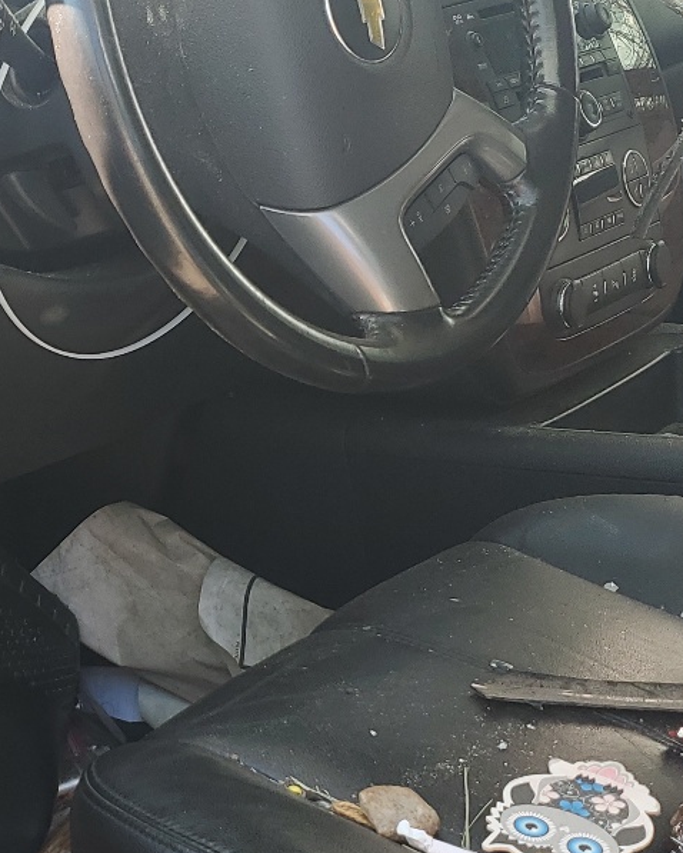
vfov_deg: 27.8
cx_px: 87
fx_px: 1717
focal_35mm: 68
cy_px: 512
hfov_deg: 22.0
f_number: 1.5
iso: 50
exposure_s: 1/238
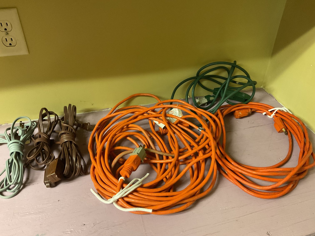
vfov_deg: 48.2
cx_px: 158
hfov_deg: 61.7
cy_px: 118
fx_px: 264
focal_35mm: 29
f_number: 1.8
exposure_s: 1/40
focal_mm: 3
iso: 320
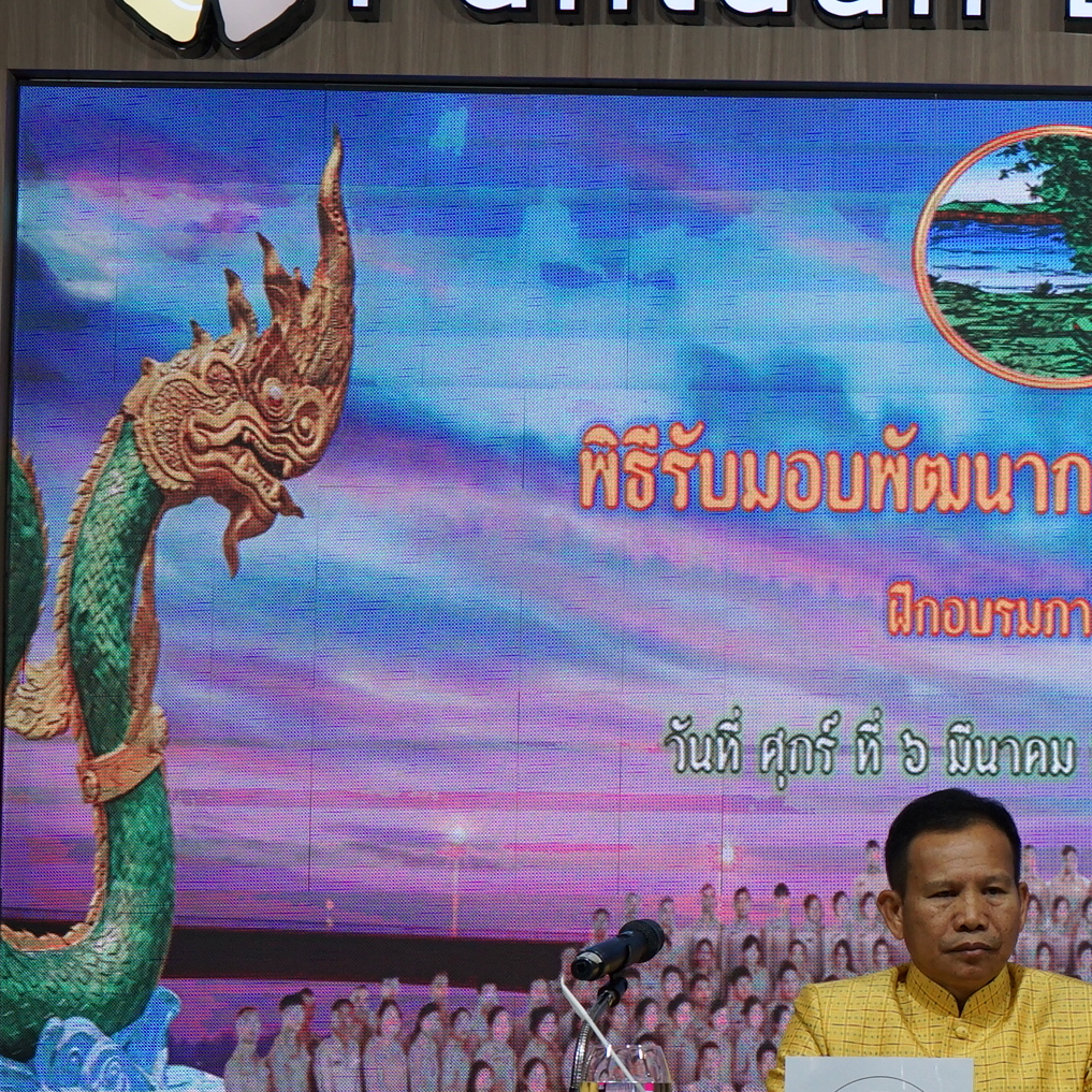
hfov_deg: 14.4
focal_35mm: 118
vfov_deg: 14.7
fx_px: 4211
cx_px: 1256
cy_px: 892
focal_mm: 47
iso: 800
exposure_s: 1/125
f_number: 6.3
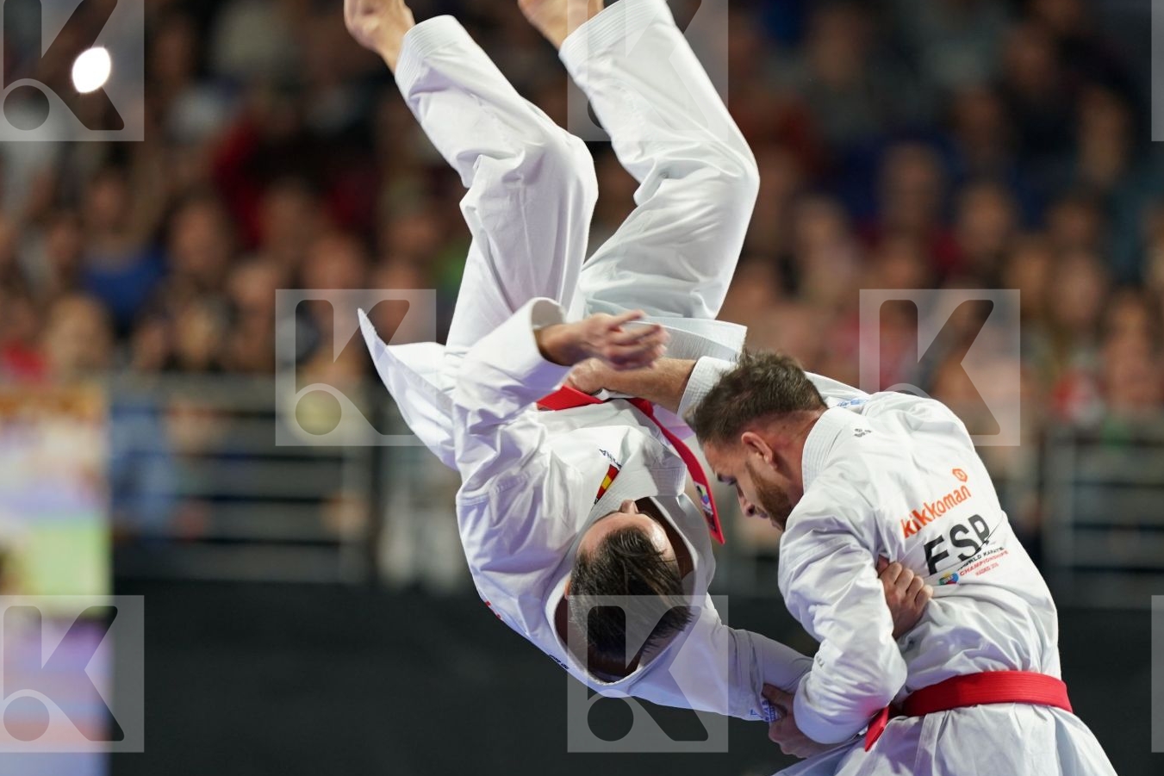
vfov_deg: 2.6
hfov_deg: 3.9
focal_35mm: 533
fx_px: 17234
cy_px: 368
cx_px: 648
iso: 1250
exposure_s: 1/500
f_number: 2.8
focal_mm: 400
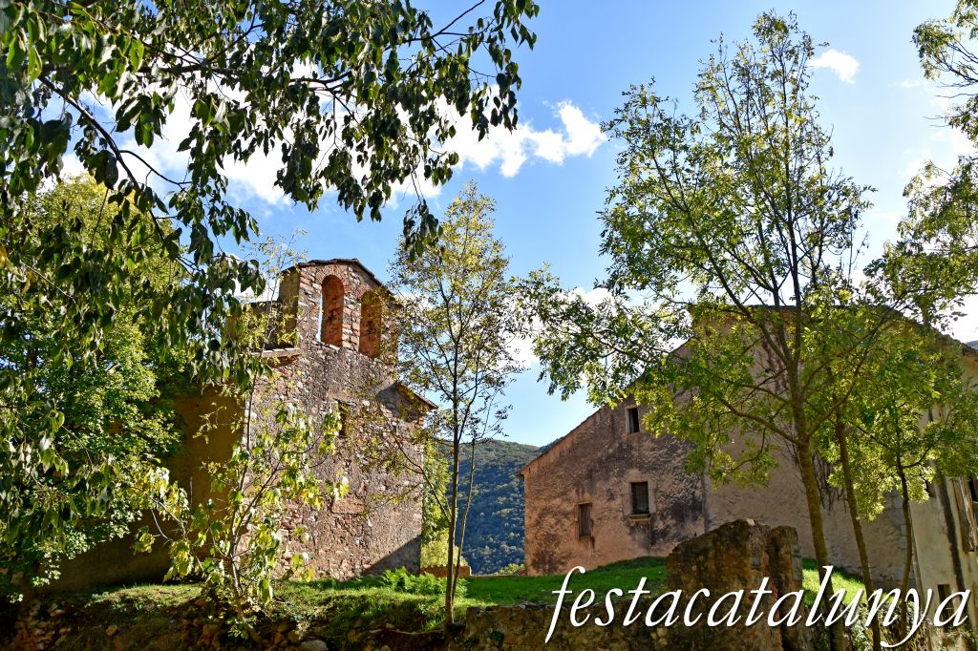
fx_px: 733
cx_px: 489
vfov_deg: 47.9
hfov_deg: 67.4
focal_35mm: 27
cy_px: 326
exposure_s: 1/320
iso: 200
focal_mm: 18
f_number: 9
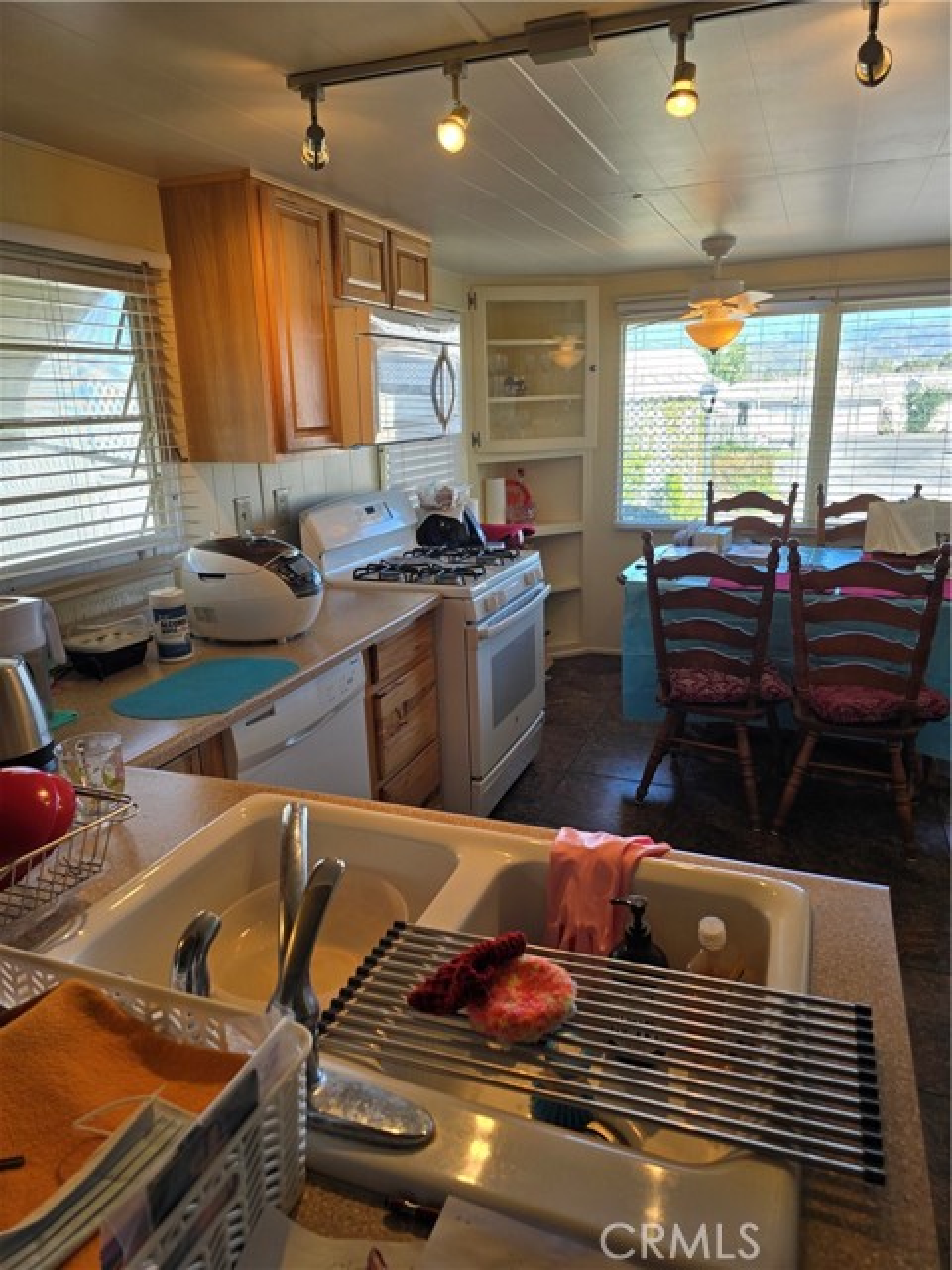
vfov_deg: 73.9
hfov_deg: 58.9
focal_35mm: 23
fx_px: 843
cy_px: 635
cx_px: 476
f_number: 1.7
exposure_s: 1/120
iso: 20
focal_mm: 6.3
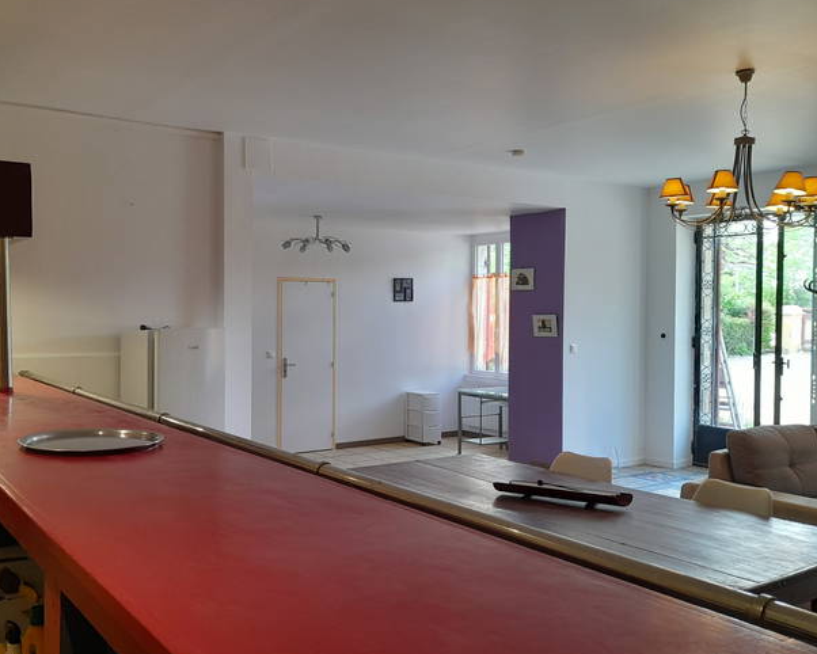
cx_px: 335
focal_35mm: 32
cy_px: 316
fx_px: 774
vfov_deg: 45.8
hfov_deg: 55.3
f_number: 2
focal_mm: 4.6
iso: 100
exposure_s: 1/50
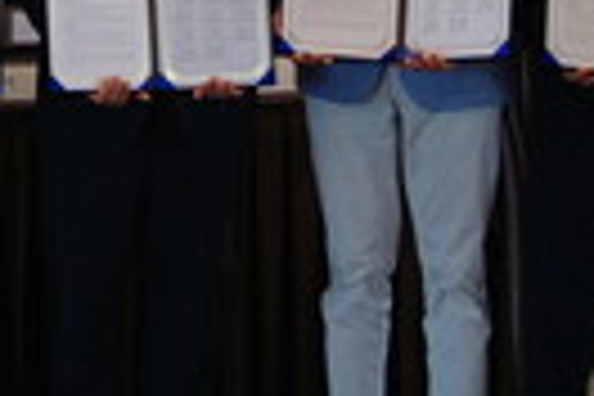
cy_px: -322
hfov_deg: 15.5
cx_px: -256
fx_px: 2029
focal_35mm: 123
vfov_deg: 10.5
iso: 400
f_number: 3.5
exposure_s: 1/40
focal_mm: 18
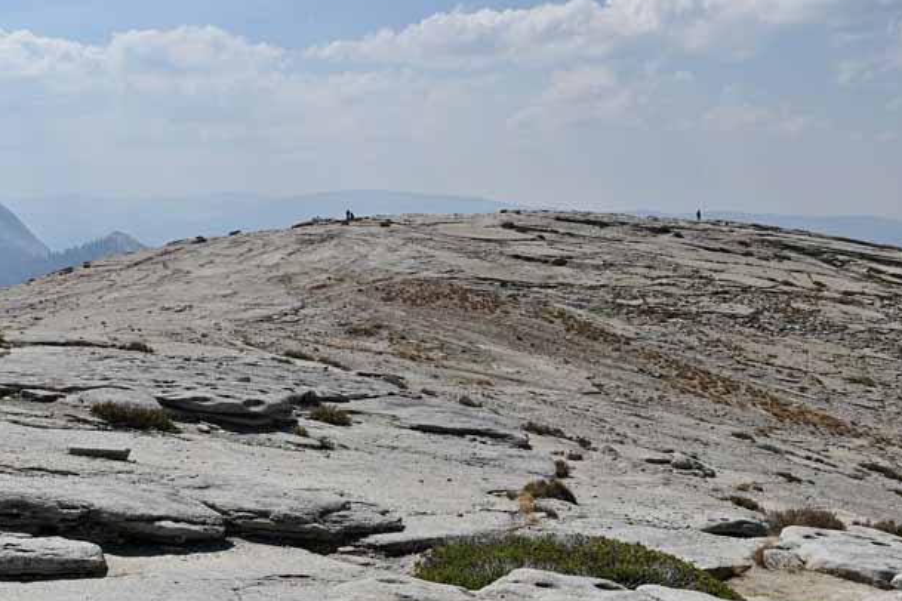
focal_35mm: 46
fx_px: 1152
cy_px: 277
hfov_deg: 42.6
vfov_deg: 29.2
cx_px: 376
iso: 100
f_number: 4.5
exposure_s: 1/4000
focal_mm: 35
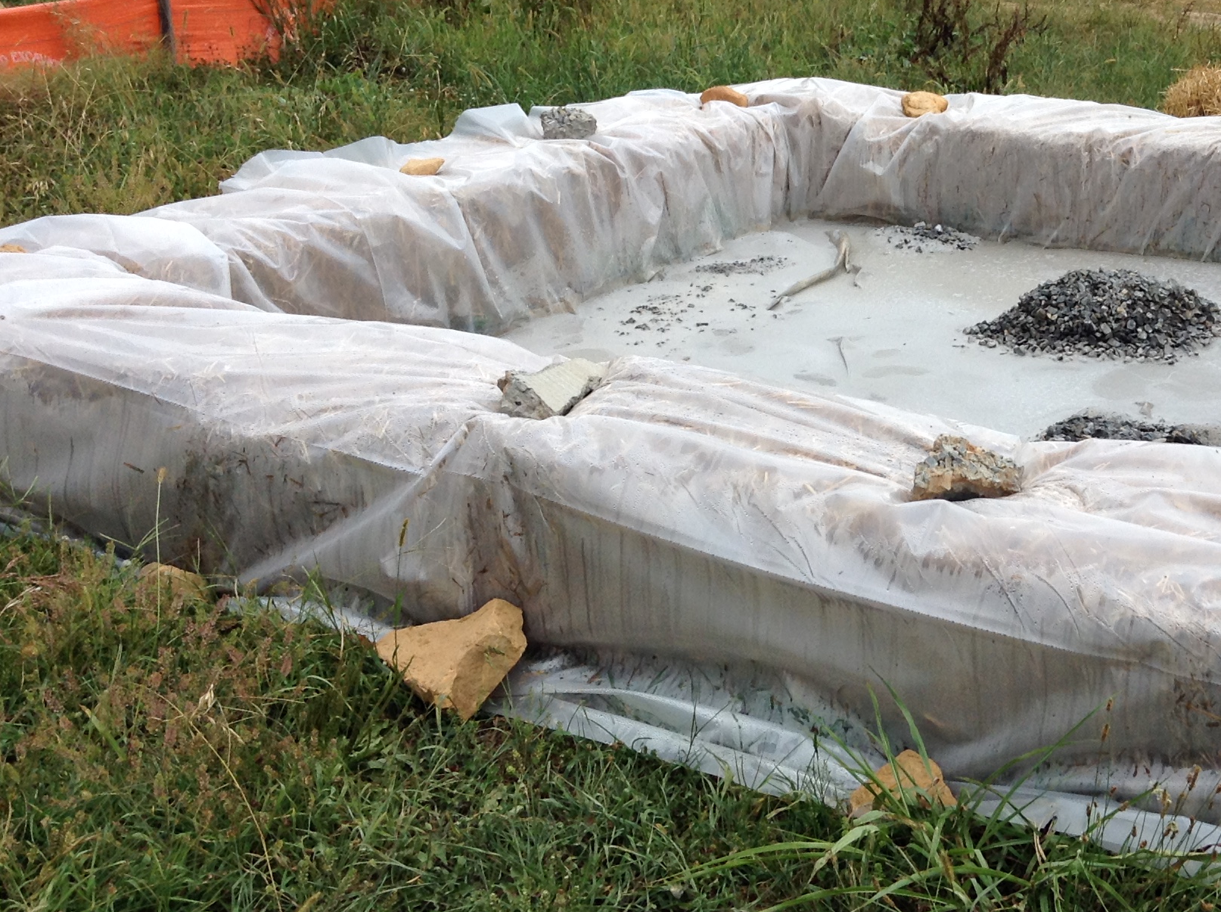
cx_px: 907
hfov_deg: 35.5
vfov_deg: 27.4
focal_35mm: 53
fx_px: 1866
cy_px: 384
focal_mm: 3.3
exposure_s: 1/794
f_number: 2.4
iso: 25
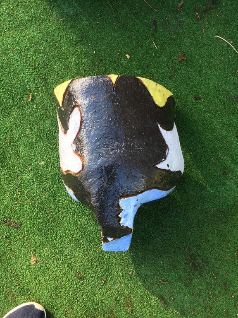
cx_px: 119
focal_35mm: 29
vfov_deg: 61.7
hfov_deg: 48.2
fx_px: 266
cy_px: 159
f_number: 2.2
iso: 25
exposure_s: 1/50
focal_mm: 4.15
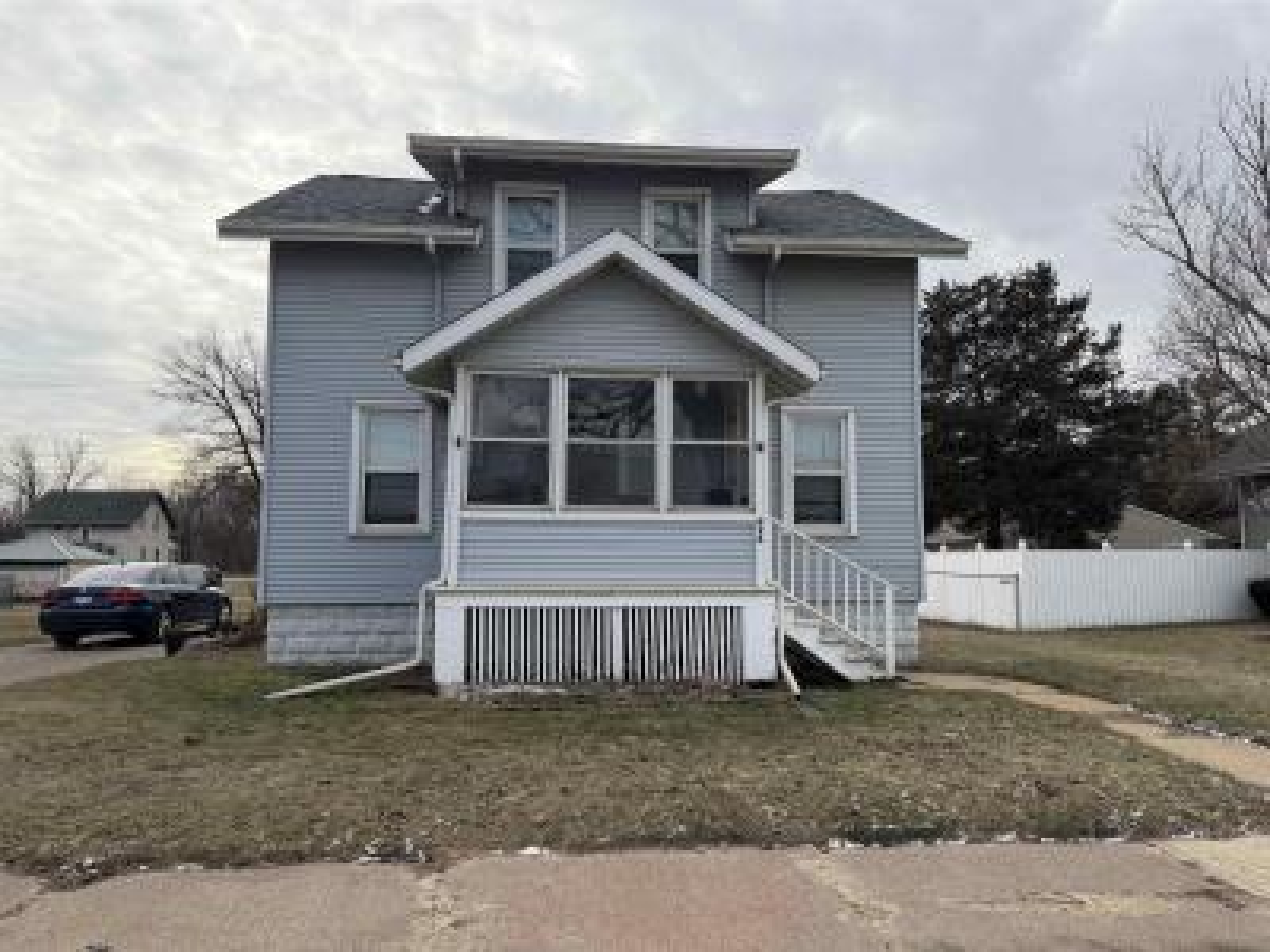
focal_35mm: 24
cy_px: 476
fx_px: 881
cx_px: 635
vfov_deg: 56.8
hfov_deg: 71.6
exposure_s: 1/2907
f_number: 1.78
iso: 100
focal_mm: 6.76
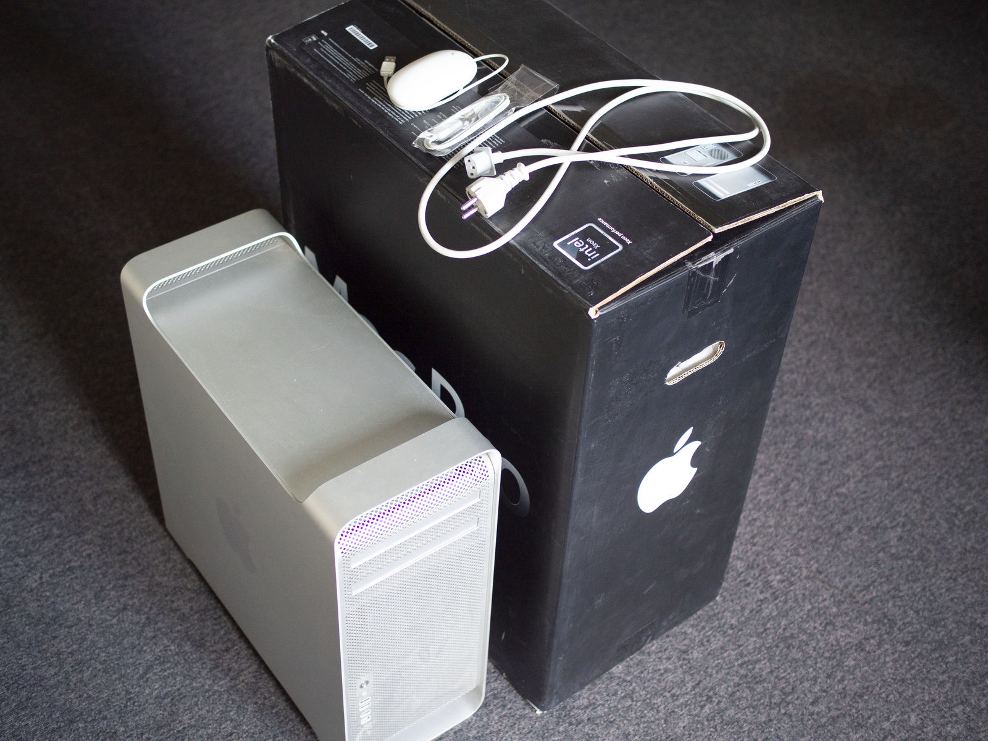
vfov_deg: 29.1
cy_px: 370
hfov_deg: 38.2
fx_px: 1427
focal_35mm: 50
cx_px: 494
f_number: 1.8
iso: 320
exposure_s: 1/125
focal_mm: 25
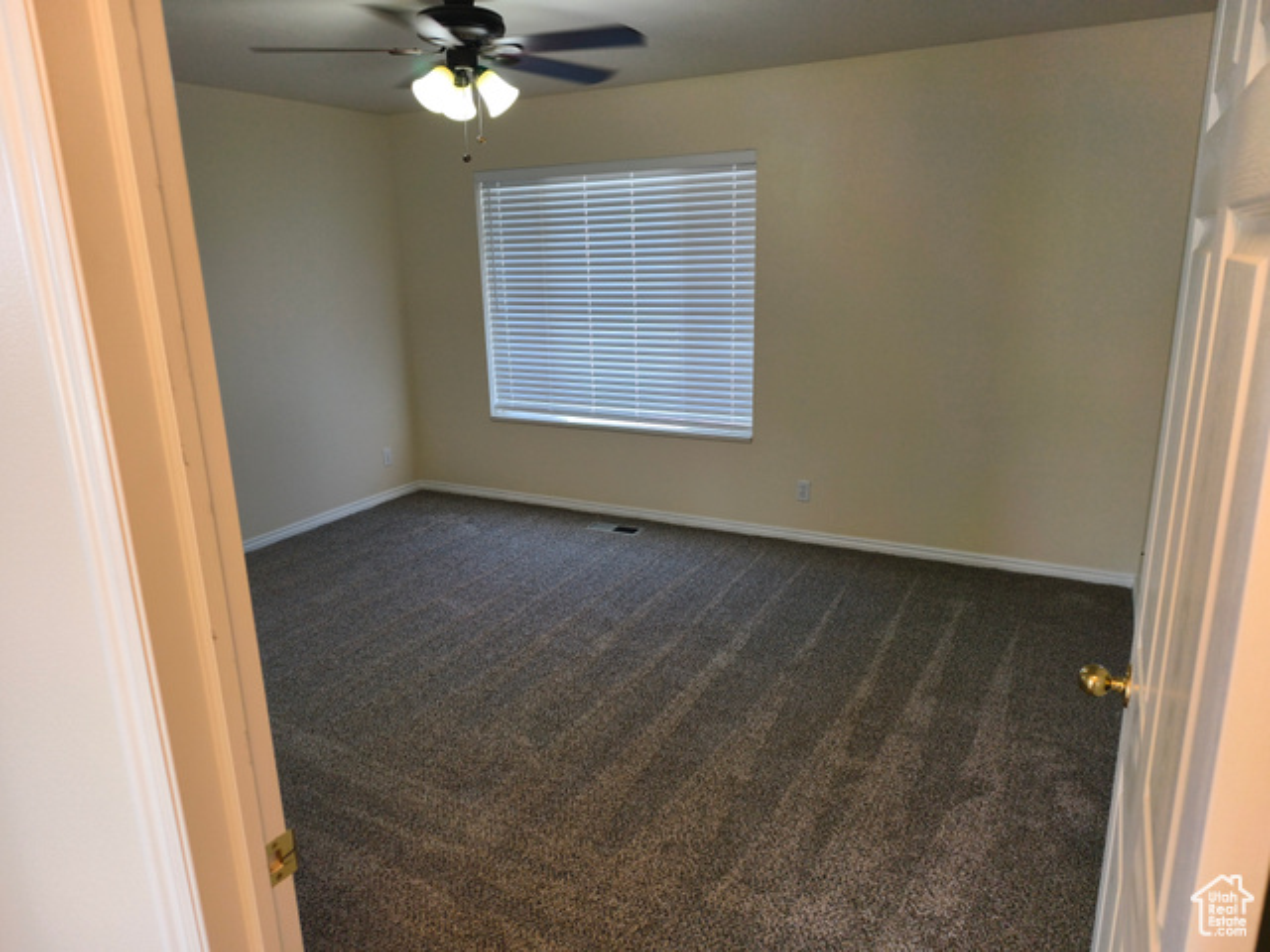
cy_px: 476
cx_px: 635
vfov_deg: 58.9
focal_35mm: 23
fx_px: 844
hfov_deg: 73.9
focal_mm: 6.54
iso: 140
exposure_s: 1/120
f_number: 1.57
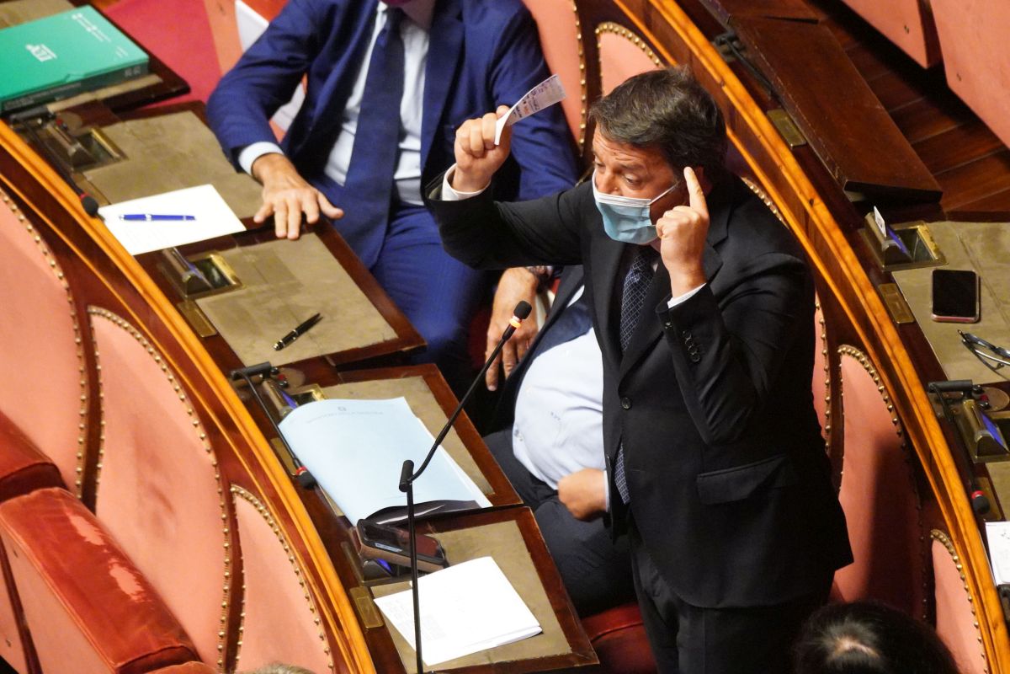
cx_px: 505
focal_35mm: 288
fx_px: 8079
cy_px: 337
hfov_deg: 7.2
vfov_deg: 4.8
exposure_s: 1/160
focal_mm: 192
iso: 12800
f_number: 5.6
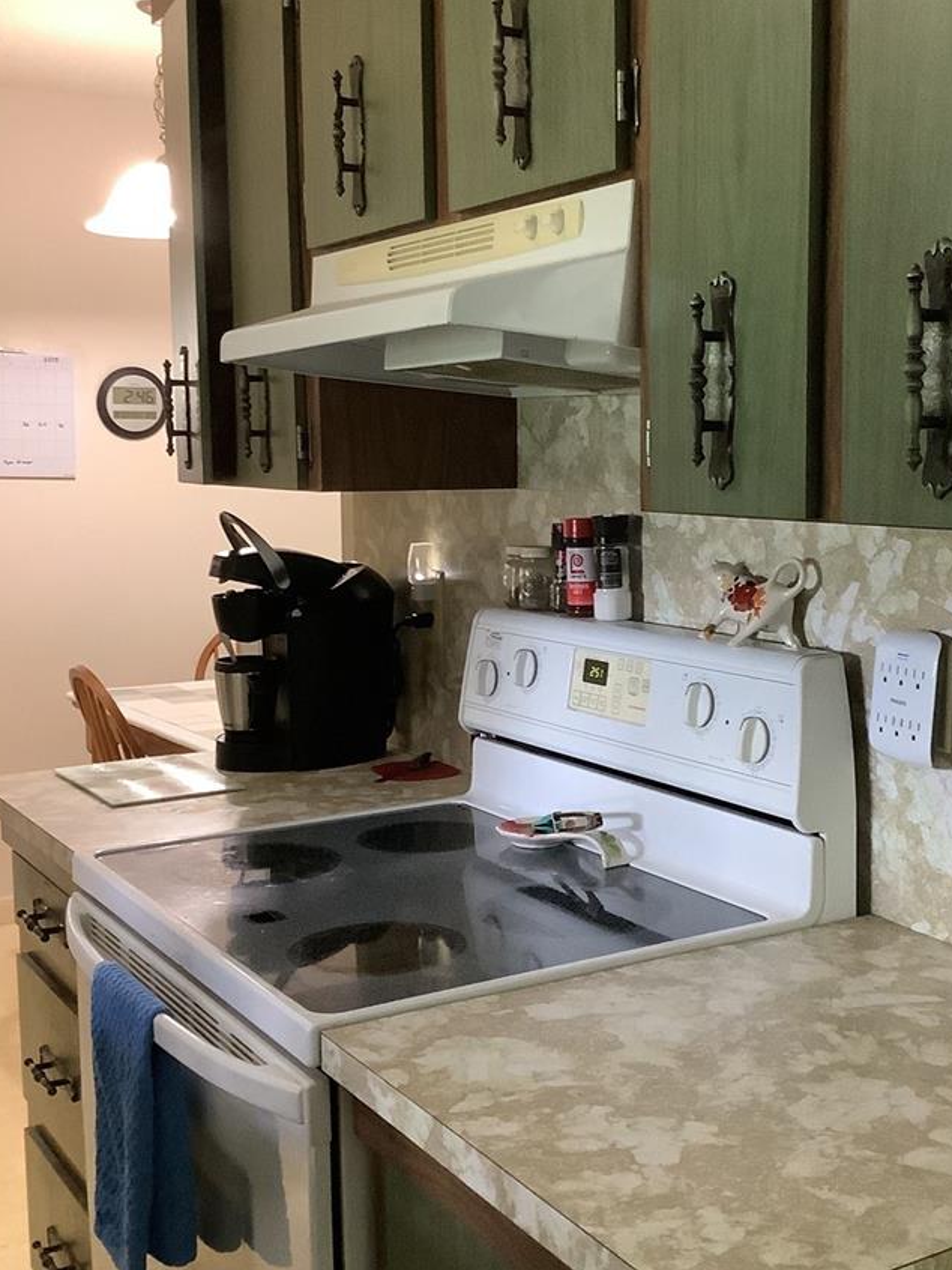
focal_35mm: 44
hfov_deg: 32.7
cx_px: 613
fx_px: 1613
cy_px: 634
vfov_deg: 42.9
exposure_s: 1/25
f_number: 2.4
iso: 400
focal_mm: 3.3
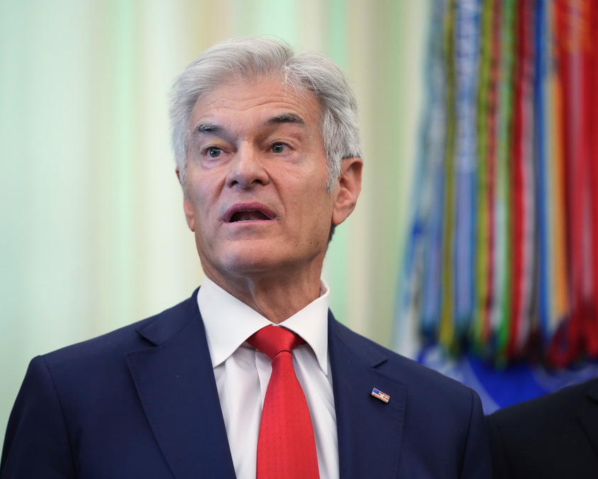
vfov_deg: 7.2
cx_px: 283
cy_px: 240
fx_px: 3789
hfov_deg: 9.0
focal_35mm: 214
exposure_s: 1/400
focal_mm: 189
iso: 5000
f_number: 2.8
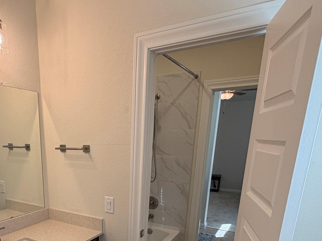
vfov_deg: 45.7
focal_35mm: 28
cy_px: 210
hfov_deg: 61.6
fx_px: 260
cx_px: 103
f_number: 2.2
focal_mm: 2.22
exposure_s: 1/120
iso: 80
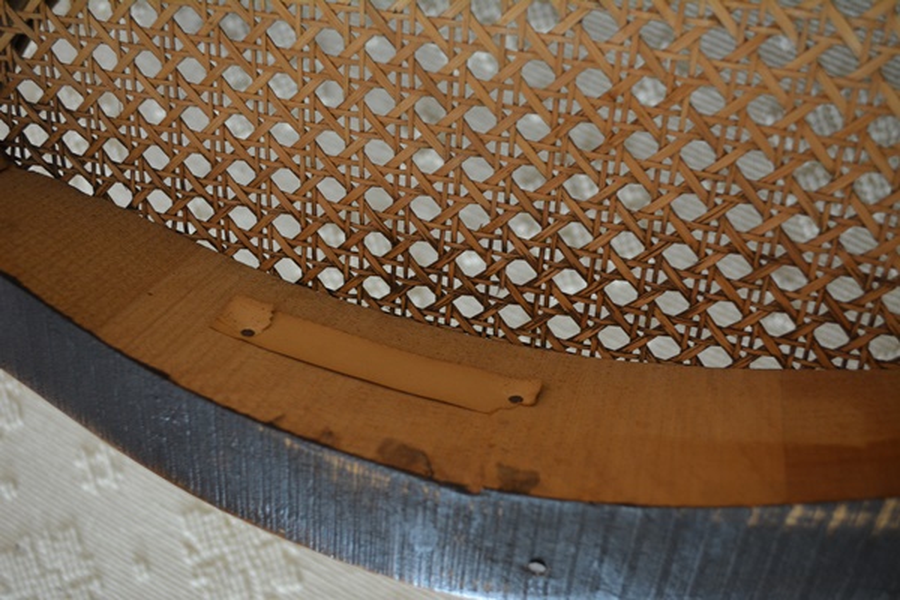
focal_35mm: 36
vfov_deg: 36.9
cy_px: 300
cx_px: 450
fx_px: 900
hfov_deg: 53.1
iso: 800
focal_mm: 24
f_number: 4
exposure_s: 1/30
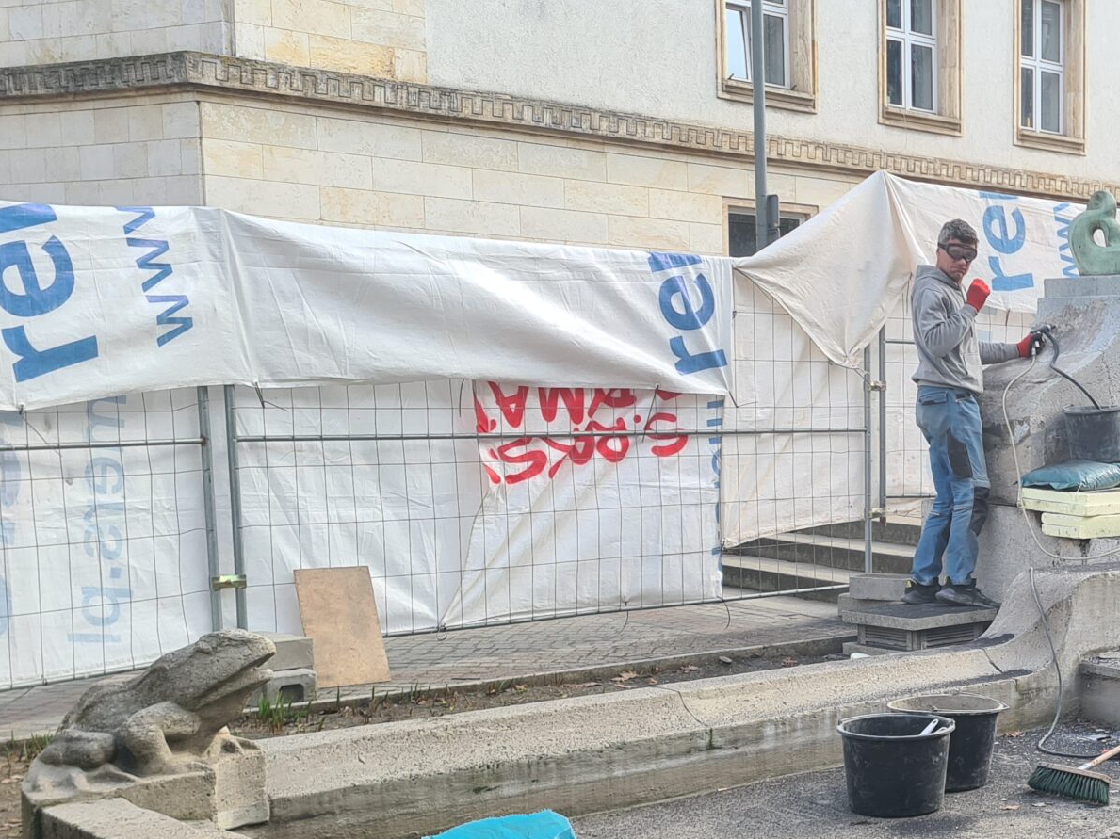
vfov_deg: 25.8
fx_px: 1811
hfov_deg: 31.1
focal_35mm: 56
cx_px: 1189
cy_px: 602
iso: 50
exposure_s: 1/570
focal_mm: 5.4
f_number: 1.8
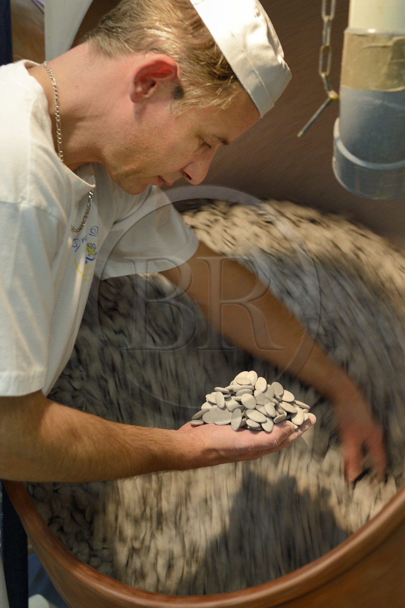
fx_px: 810
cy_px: 304
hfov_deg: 28.1
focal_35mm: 48
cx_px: 202
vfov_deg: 41.1
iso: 1600
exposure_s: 1/30
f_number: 6.3
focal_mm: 48
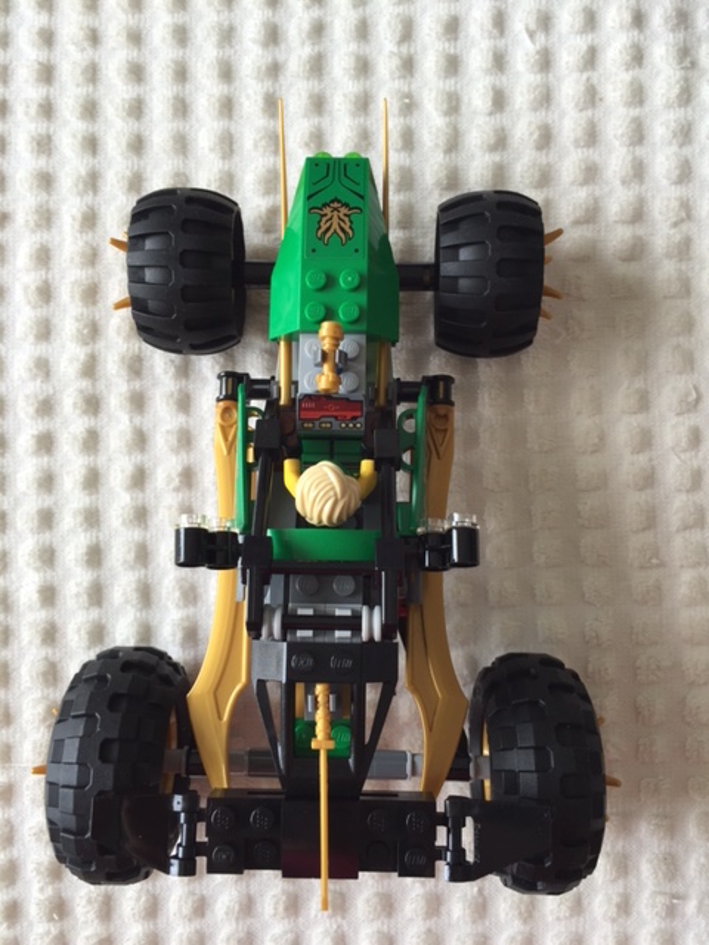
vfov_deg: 61.7
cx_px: 354
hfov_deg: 48.2
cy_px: 472
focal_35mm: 29
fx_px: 792
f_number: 2.2
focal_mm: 4.15
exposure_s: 1/60
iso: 40
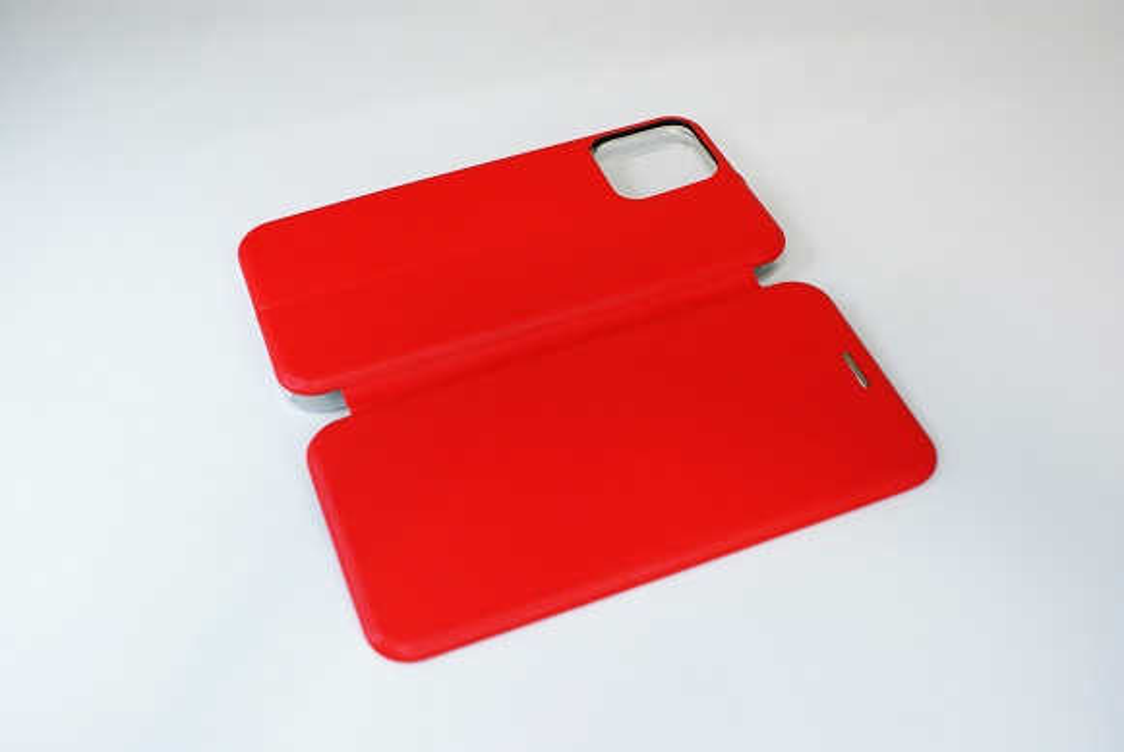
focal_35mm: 42
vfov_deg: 32.0
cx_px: 562
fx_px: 1313
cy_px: 376
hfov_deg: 46.3
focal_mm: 28
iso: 1600
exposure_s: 1/160
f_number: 5
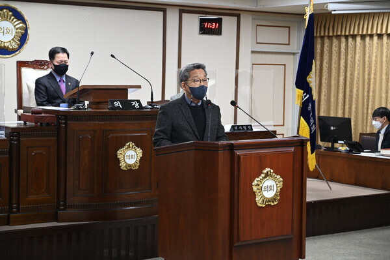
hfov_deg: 28.9
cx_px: 195
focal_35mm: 70
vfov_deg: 19.4
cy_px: 130
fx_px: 758
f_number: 4.5
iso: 1250
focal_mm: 70
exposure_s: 1/80
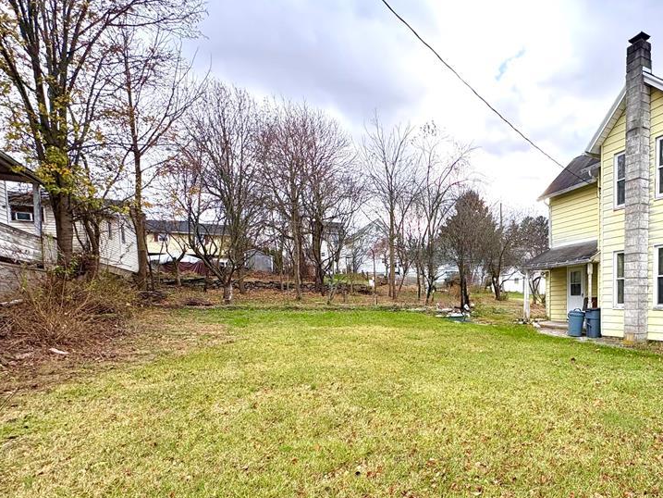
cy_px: 324
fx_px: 383
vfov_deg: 64.6
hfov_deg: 78.4
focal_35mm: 20
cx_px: 456
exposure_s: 1/313
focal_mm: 2.22
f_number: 2.2
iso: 64
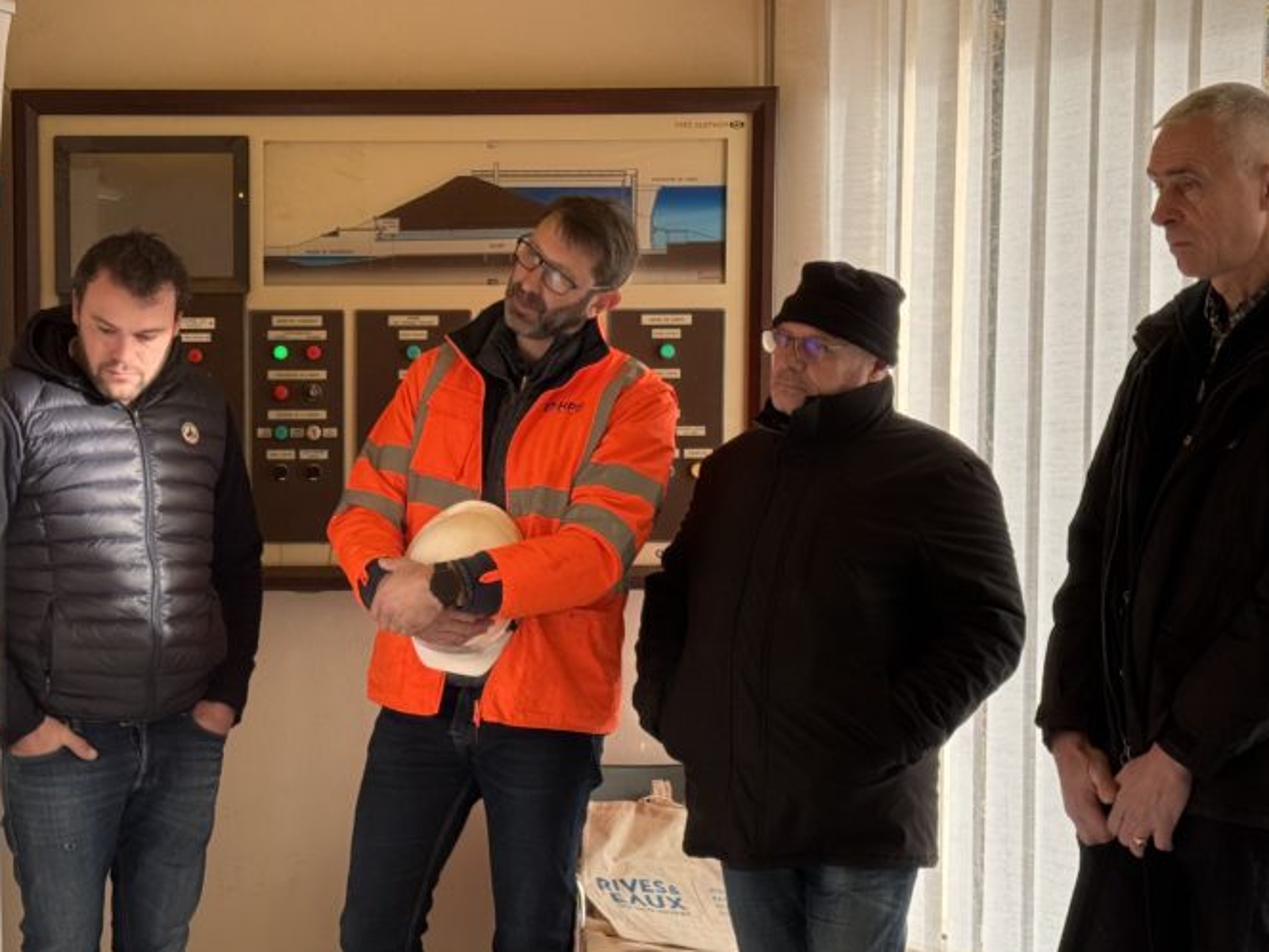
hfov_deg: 26.0
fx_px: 2713
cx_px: 315
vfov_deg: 19.8
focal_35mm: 74
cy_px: 637
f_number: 1.78
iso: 64
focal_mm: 6.76
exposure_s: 1/467
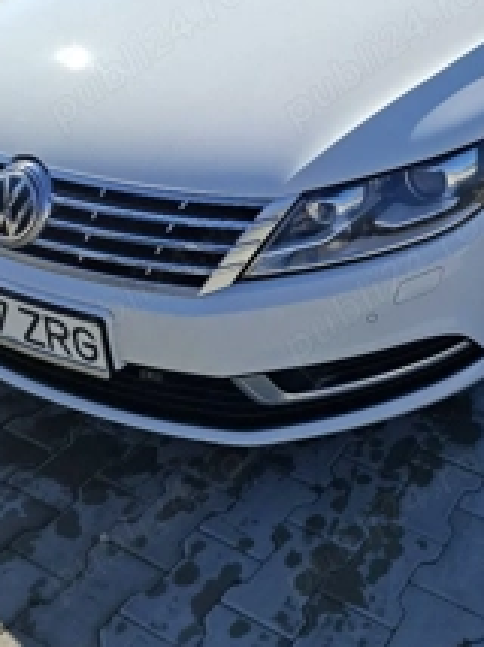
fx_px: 803
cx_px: 442
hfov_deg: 31.8
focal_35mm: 43
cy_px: 88
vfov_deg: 41.1
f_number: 1.8
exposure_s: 1/3333
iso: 50
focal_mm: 5.54
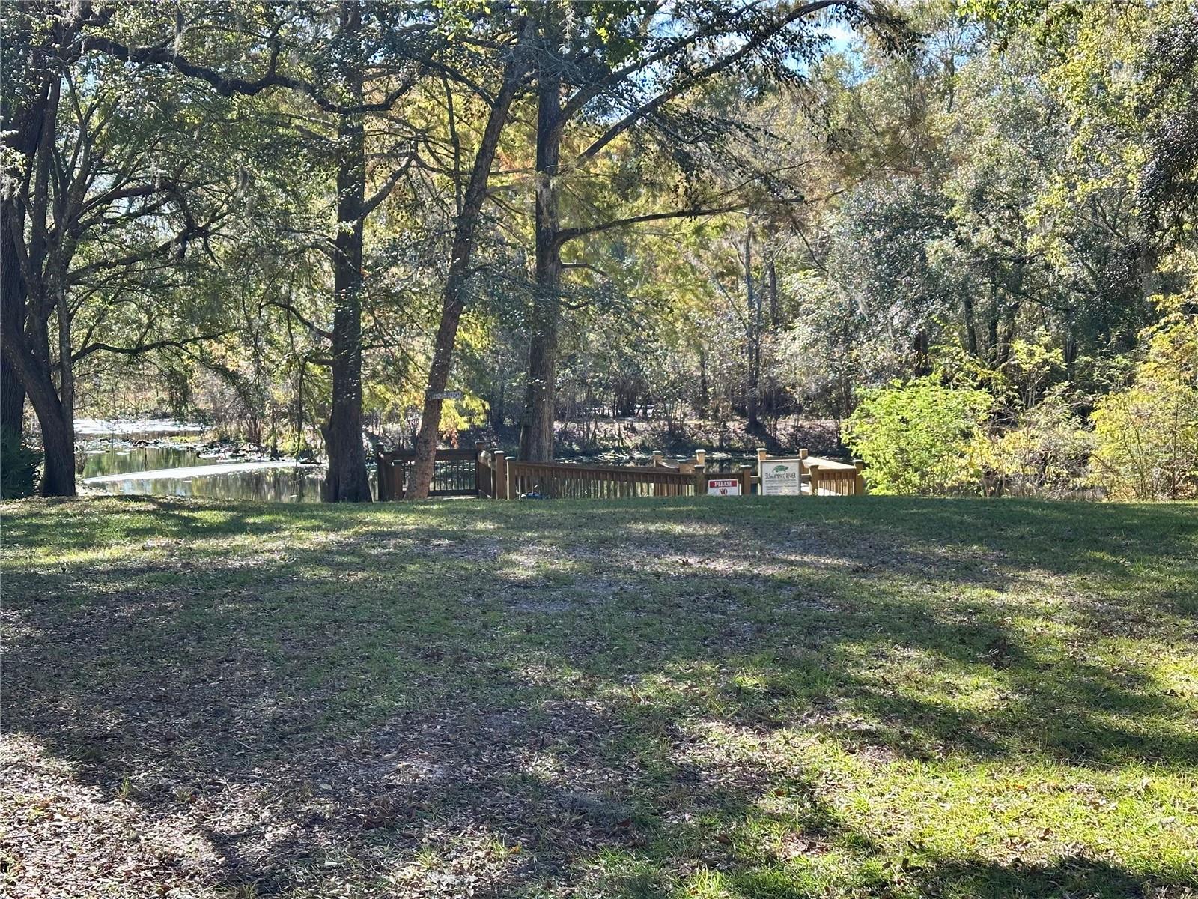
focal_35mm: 48
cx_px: 599
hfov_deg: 39.7
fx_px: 1661
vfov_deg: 30.3
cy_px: 450
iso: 64
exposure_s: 1/503
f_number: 1.78
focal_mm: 6.86
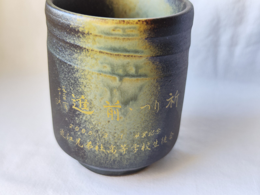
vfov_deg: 58.9
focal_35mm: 23
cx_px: 130
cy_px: 98
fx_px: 173
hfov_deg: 73.9
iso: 324
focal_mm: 7.01
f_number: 1.69
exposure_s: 1/100
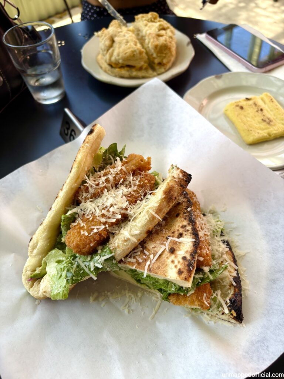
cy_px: 190
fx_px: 284
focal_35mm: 26
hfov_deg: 53.1
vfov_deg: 67.3
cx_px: 142
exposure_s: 1/397
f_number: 1.6
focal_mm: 5.96
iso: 50
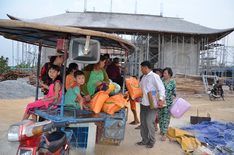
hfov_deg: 67.5
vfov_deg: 47.8
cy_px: 78
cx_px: 117
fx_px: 175
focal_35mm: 27
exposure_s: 1/100
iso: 640
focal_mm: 18
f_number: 4.5
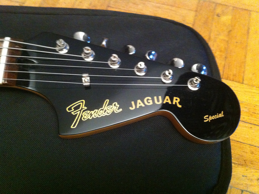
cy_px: 97
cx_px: 130
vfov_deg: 40.6
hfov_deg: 52.7
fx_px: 261
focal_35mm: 35
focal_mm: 3.85
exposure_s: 1/15
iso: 1000
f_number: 2.8
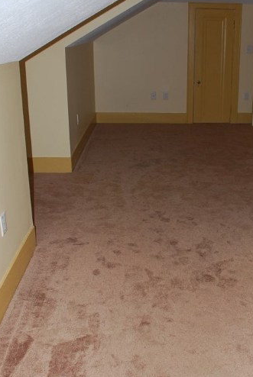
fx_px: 441
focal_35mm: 42
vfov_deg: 46.3
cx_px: 175
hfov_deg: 31.7
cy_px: 184
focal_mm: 18
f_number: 3.5
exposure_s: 1/60
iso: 200
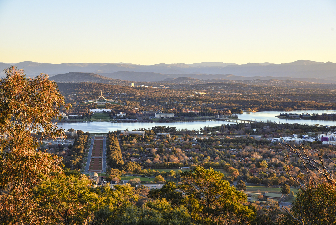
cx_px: 168
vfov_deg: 19.5
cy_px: 112
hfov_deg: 28.8
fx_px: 654
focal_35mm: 70
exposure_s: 1/50
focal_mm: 70
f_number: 8
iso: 200
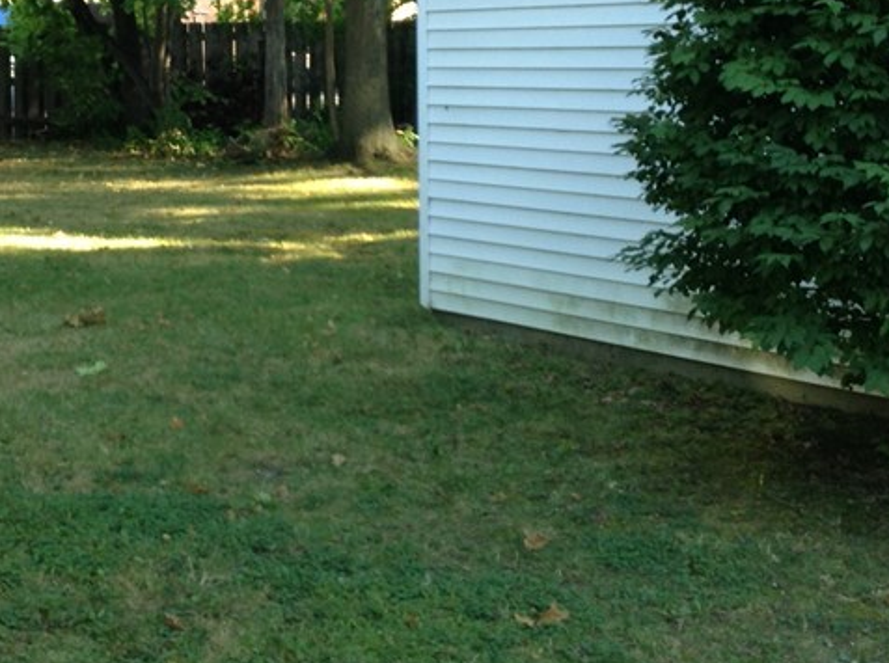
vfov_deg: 20.4
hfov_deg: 27.0
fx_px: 1820
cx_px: 196
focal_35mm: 71
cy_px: 134
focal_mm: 3.3
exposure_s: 1/60
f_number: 2.4
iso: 40
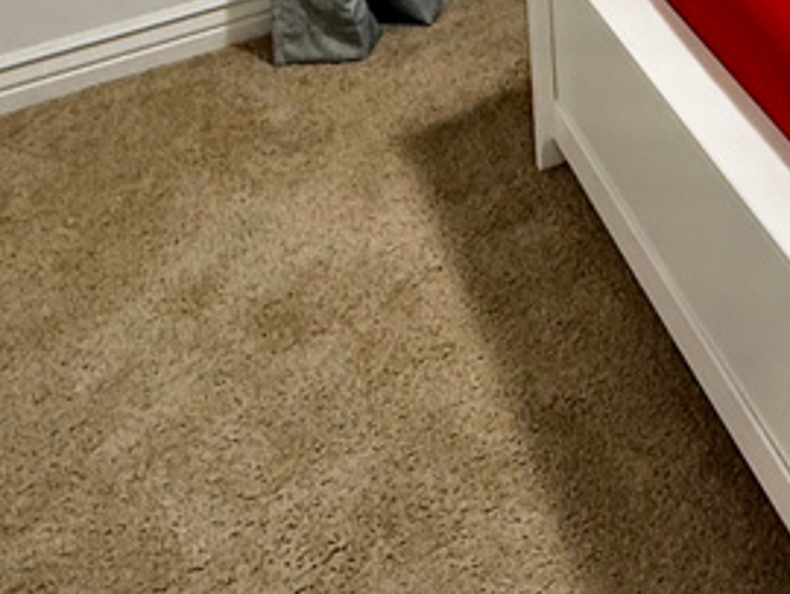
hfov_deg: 28.5
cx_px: 1065
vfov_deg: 19.9
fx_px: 1211
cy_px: -486
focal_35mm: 53
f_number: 2.2
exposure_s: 1/60
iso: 200
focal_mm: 2.22
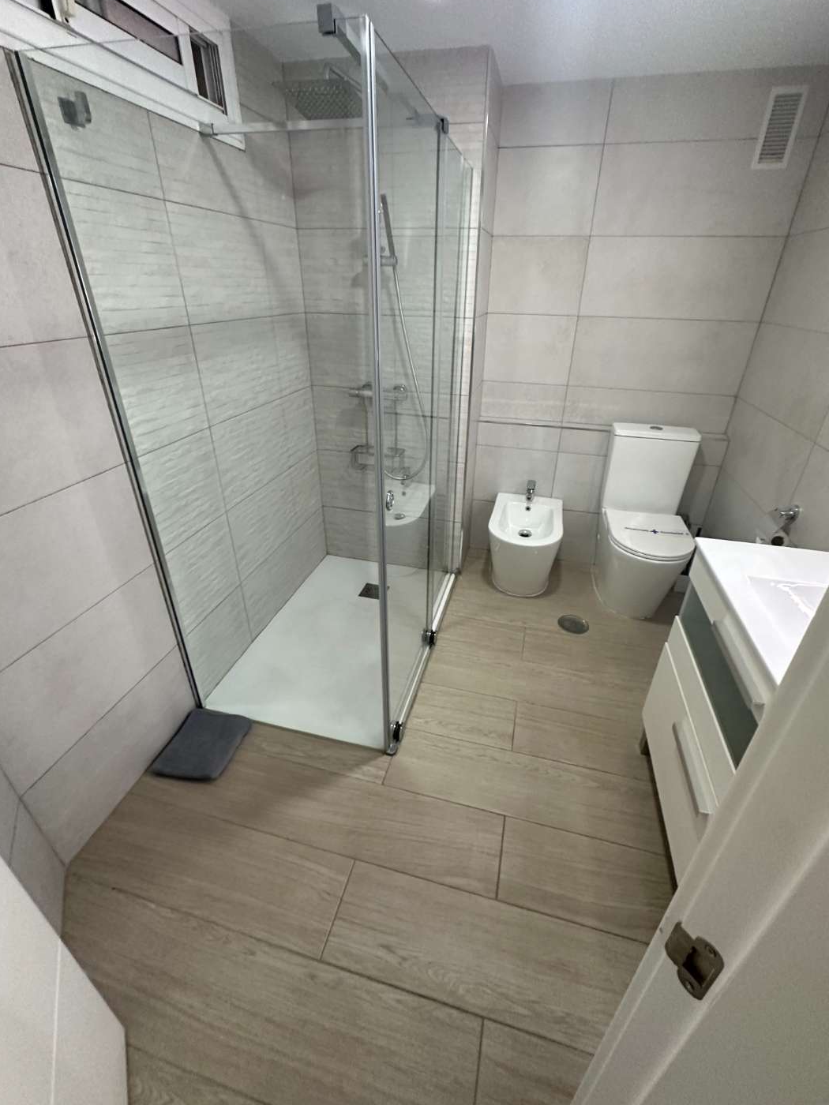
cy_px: 529
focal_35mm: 15
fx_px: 479
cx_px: 427
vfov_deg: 98.1
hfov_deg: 81.7
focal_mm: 2.22
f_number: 2.2
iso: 320
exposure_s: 1/100
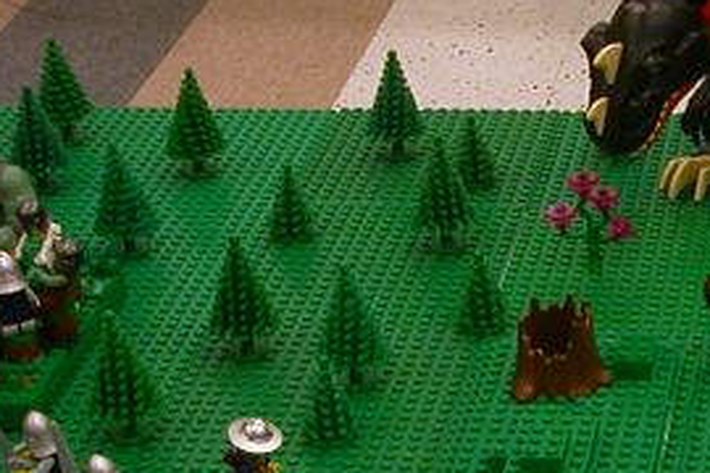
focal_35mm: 114
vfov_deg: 11.9
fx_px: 2248
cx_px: 768
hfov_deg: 17.4
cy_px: 491
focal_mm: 5.6
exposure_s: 1/23.4
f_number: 2.7
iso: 100
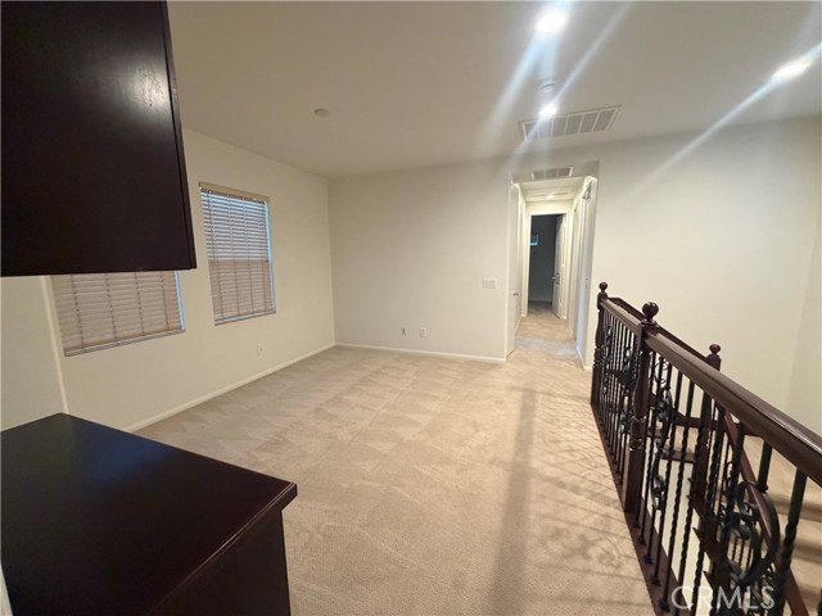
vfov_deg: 85.7
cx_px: 411
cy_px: 308
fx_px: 332
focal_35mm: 14
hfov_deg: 102.1
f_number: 2.2
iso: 640
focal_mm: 2.22
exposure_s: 1/60
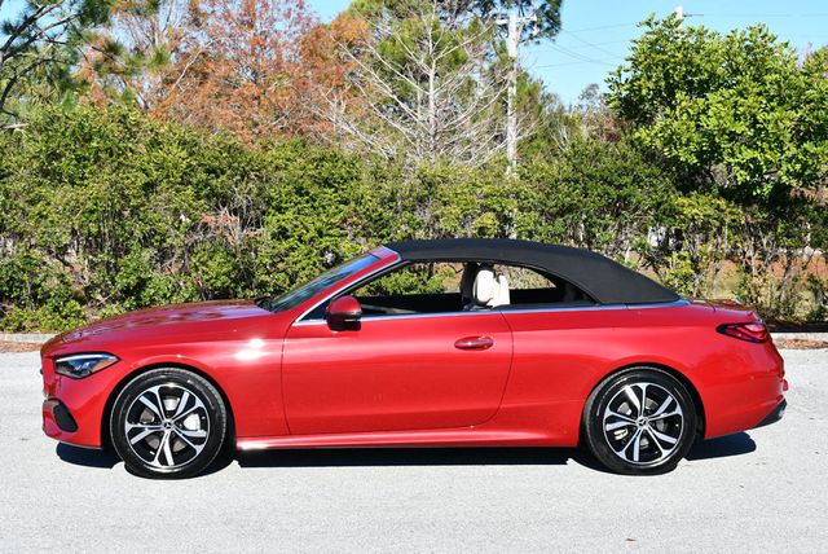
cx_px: 414
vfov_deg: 21.3
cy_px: 277
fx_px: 1473
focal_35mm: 64
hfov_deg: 31.4
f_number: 8
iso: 110
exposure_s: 1/250
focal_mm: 32
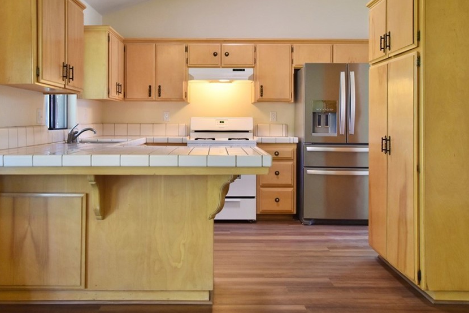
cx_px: 219
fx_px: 482
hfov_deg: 51.9
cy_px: 147
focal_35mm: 37
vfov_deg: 35.9
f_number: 3.5
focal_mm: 20
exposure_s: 1/60
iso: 800
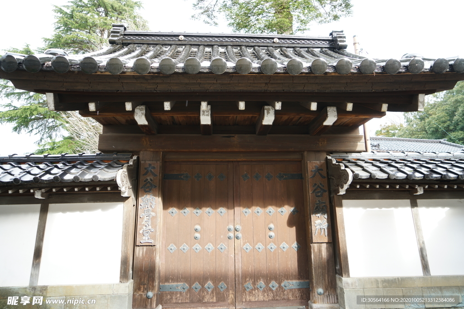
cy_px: 154
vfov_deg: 53.1
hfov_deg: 73.7
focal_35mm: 24
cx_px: 232
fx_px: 309
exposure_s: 1/60
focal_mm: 24
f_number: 4
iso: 100
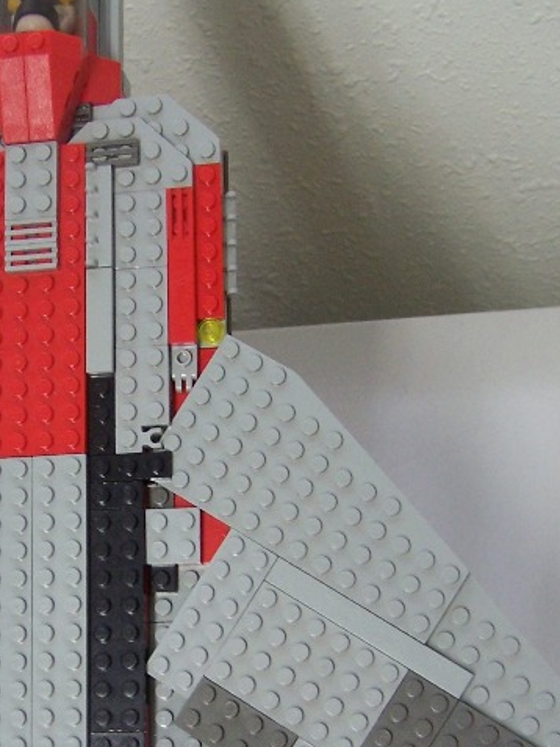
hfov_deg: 18.9
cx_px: 68
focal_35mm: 77
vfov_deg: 25.2
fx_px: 1660
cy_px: 520
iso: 140
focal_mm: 6.3
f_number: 2.8
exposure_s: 1/20
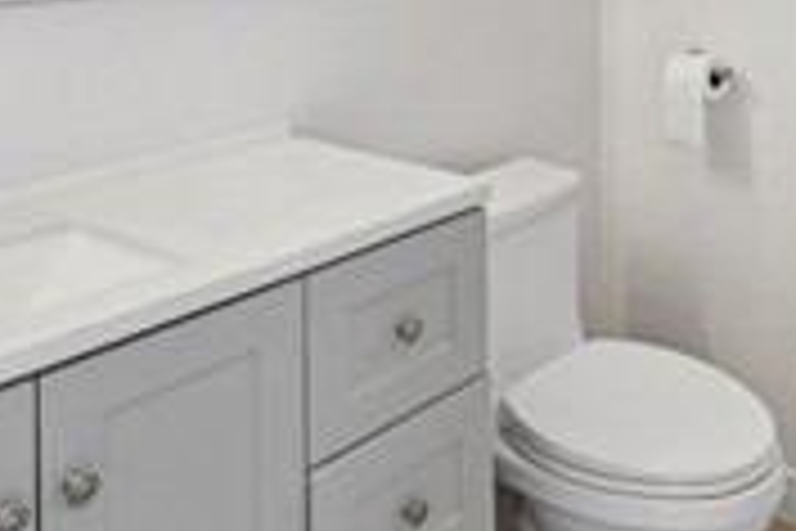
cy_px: -126
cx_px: 715
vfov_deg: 25.4
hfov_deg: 39.0
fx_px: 1039
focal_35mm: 47
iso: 400
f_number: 8
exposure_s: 1/20
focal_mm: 13
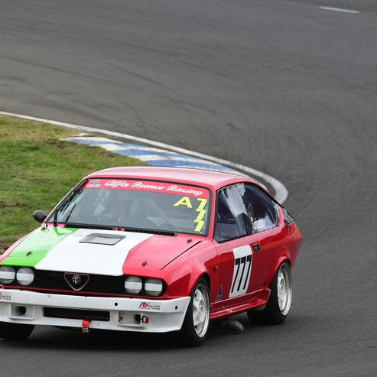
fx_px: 11718
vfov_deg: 1.8
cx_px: 130
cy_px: 189
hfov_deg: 1.8
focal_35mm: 951
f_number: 11
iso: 1000
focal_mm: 460
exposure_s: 1/640
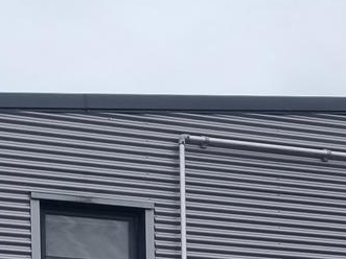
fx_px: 1509
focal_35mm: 151
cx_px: 208
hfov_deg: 13.1
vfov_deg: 9.0
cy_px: 591
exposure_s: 1/590
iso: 50
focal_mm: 5.4
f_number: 1.8
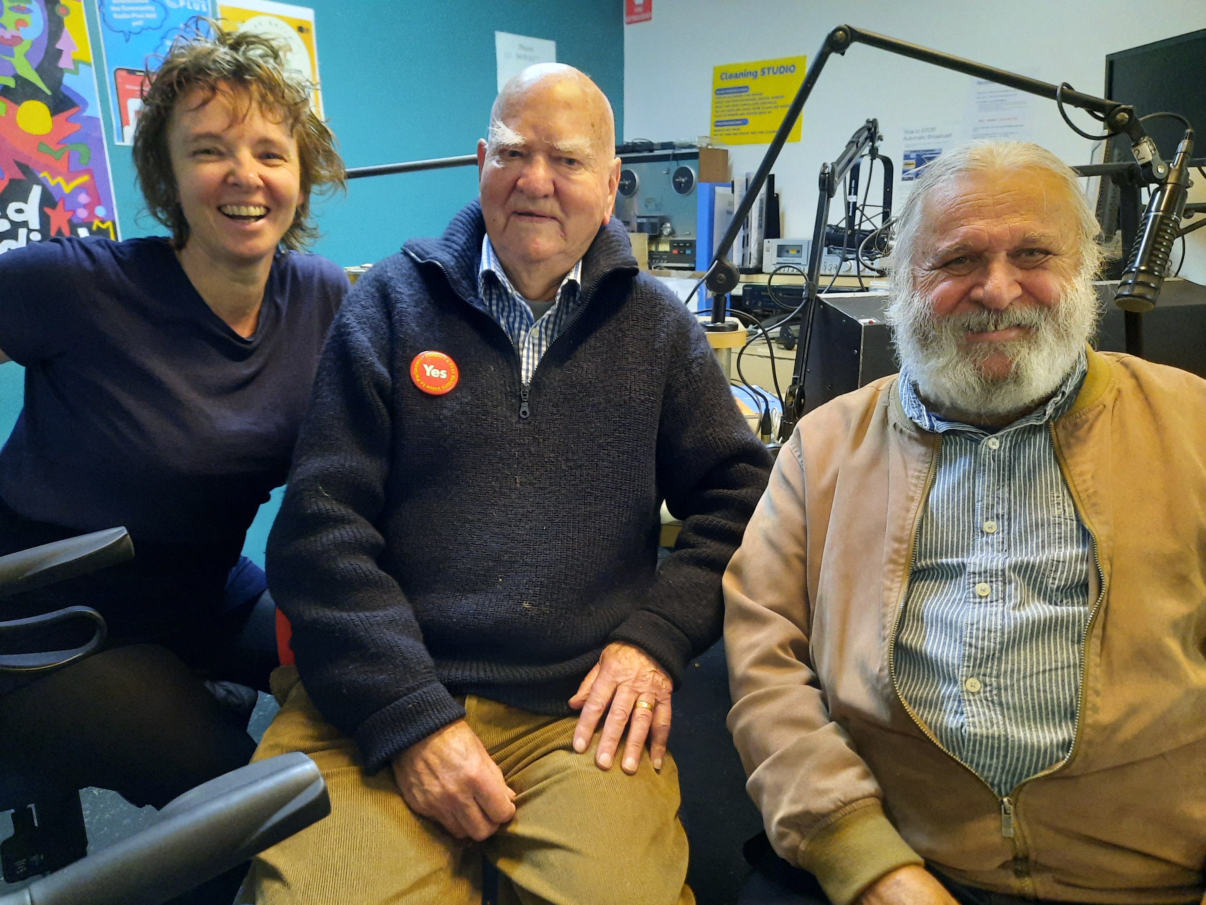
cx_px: 603
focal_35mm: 25
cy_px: 452
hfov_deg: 69.4
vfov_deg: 54.9
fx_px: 871
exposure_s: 1/25
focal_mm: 4.6
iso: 640
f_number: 2
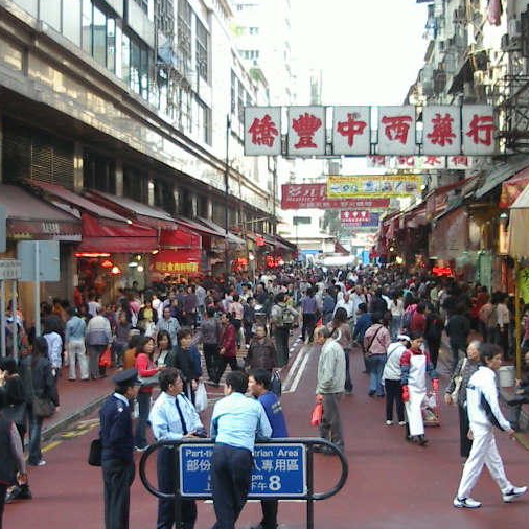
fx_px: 1176
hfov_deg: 25.4
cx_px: 257
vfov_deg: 25.3
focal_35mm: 68
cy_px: 286
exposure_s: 1/125
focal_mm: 5.8
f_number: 2.6
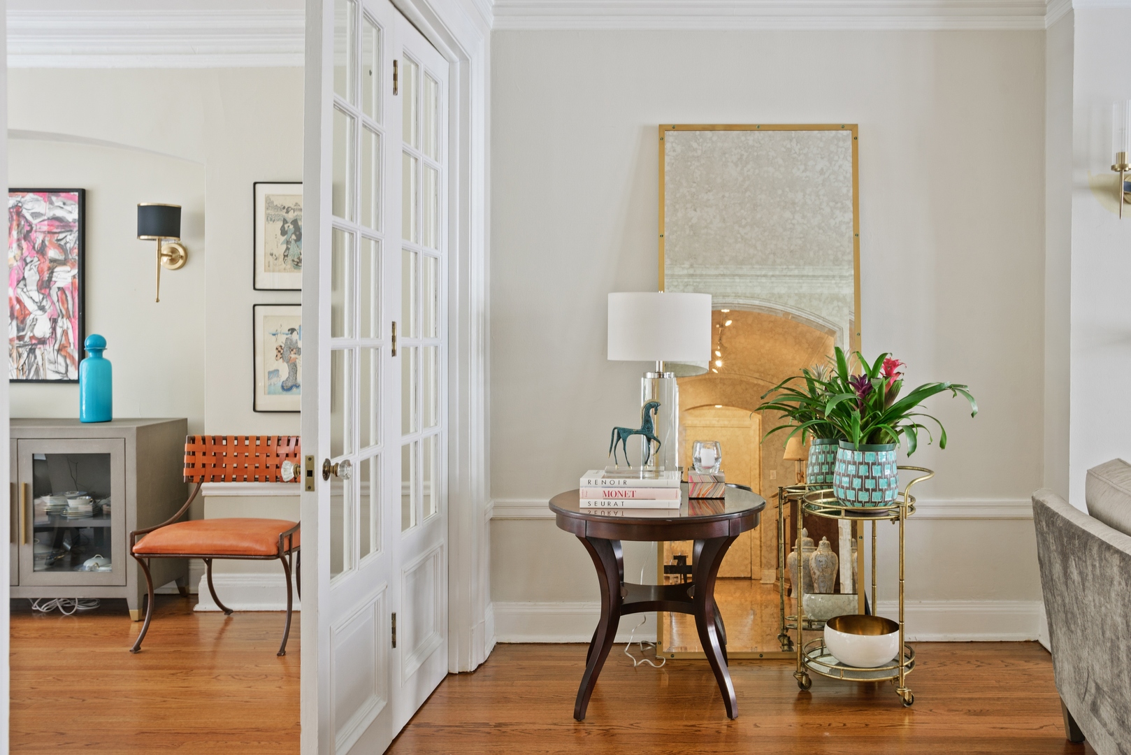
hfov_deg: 58.7
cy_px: 378
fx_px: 1006
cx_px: 566
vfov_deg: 41.1
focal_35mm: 32
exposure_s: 1/1.67
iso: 400
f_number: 8
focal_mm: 32
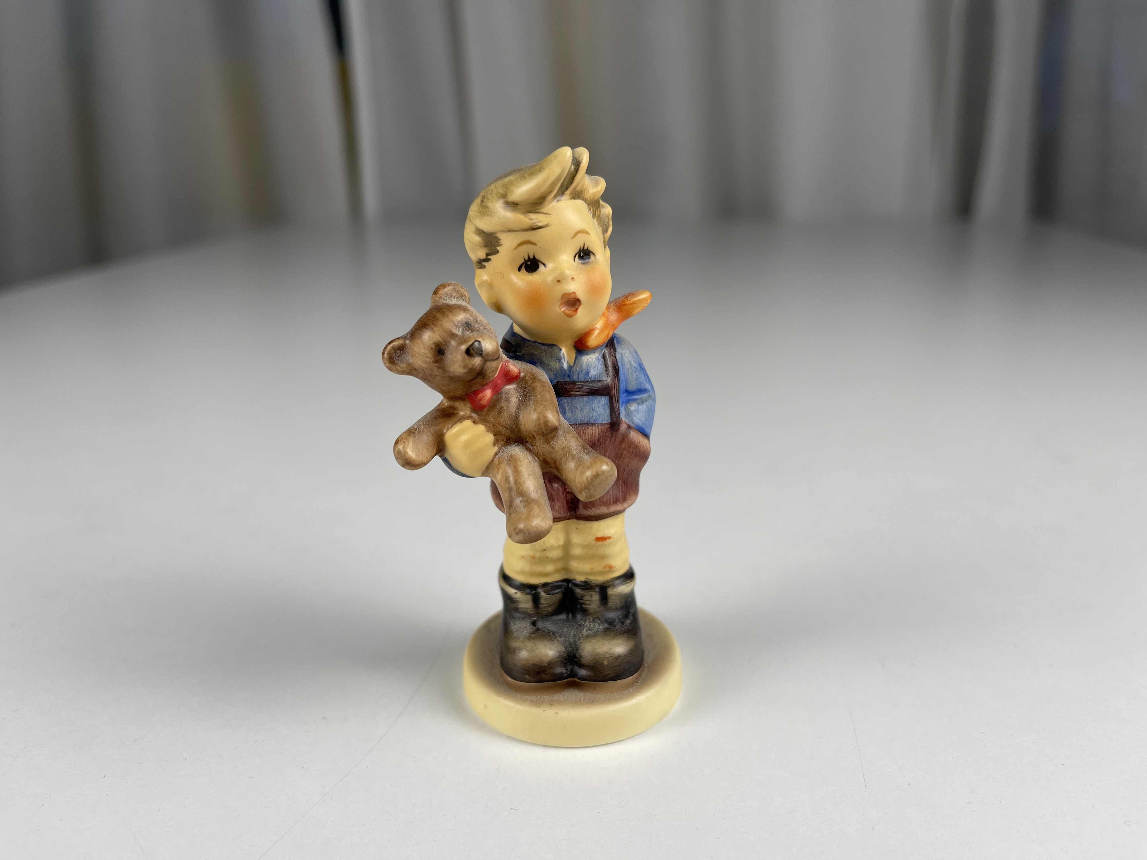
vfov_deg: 54.9
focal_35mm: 25
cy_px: 430
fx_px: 828
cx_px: 574
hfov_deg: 69.4
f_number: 1.6
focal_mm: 5.1
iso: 32
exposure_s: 1/179
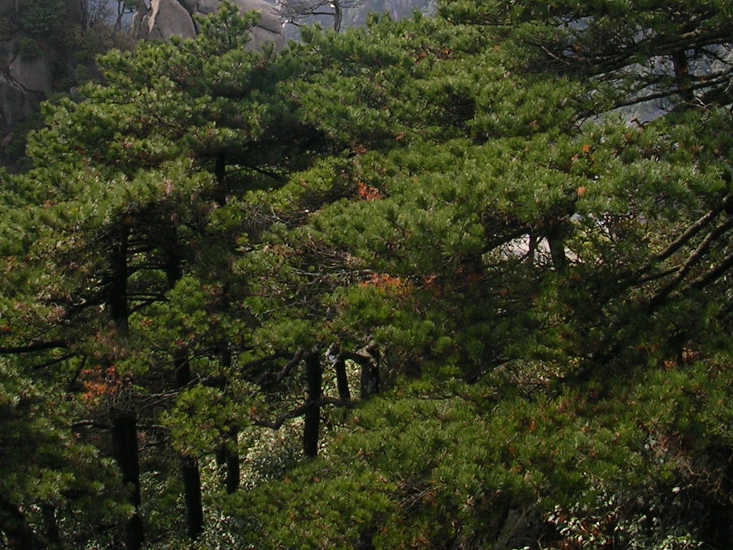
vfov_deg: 20.7
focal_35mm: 70
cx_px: 260
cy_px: 102
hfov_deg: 27.6
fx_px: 1482
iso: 50
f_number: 5.6
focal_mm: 5.8
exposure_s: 1/142
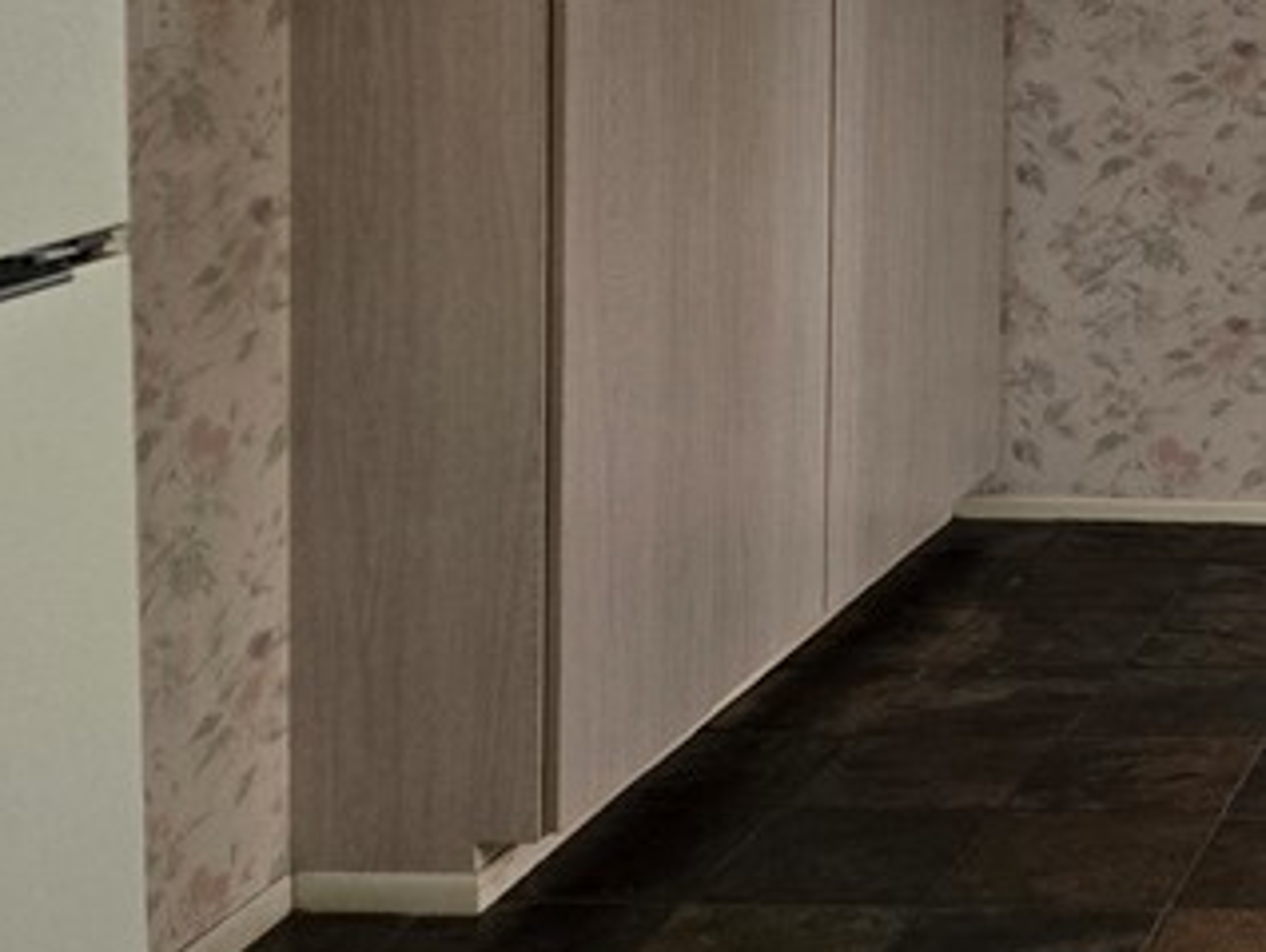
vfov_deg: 19.2
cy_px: -80
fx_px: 2708
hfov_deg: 22.9
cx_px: 1716
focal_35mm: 74
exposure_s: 1/120
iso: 200
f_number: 1.8
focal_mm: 5.4
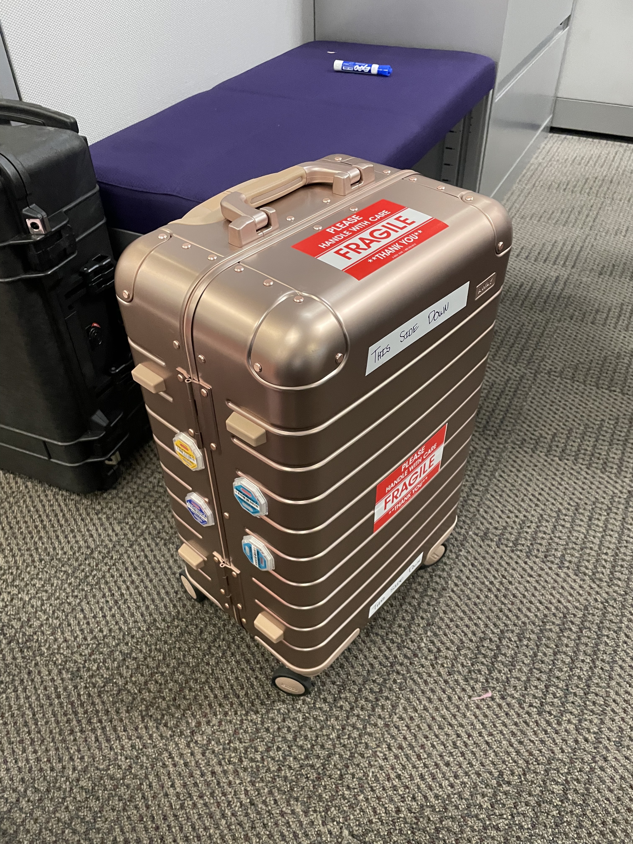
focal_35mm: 26
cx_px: 316
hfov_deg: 53.1
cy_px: 422
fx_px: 634
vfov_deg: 67.3
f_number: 1.6
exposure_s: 1/60
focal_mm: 4.2
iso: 500
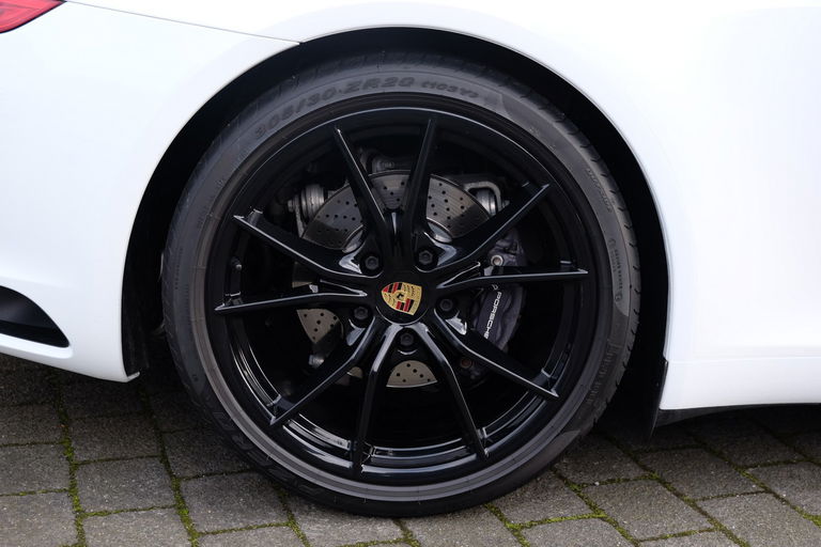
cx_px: 410
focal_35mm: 54
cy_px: 274
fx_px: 1231
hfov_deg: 36.9
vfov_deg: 25.1
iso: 200
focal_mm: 35.8
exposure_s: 1/120
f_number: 3.6
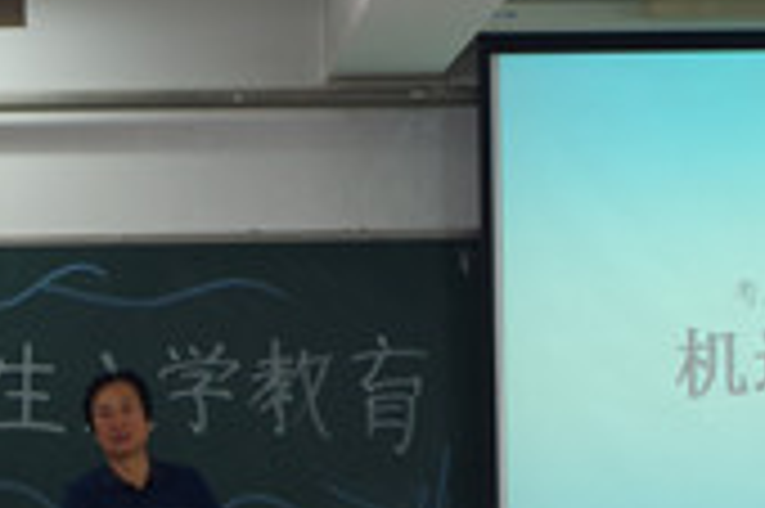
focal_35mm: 241
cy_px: 425
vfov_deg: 5.7
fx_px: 5116
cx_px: 274
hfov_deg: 8.5
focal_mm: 55
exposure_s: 1/13
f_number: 11
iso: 800
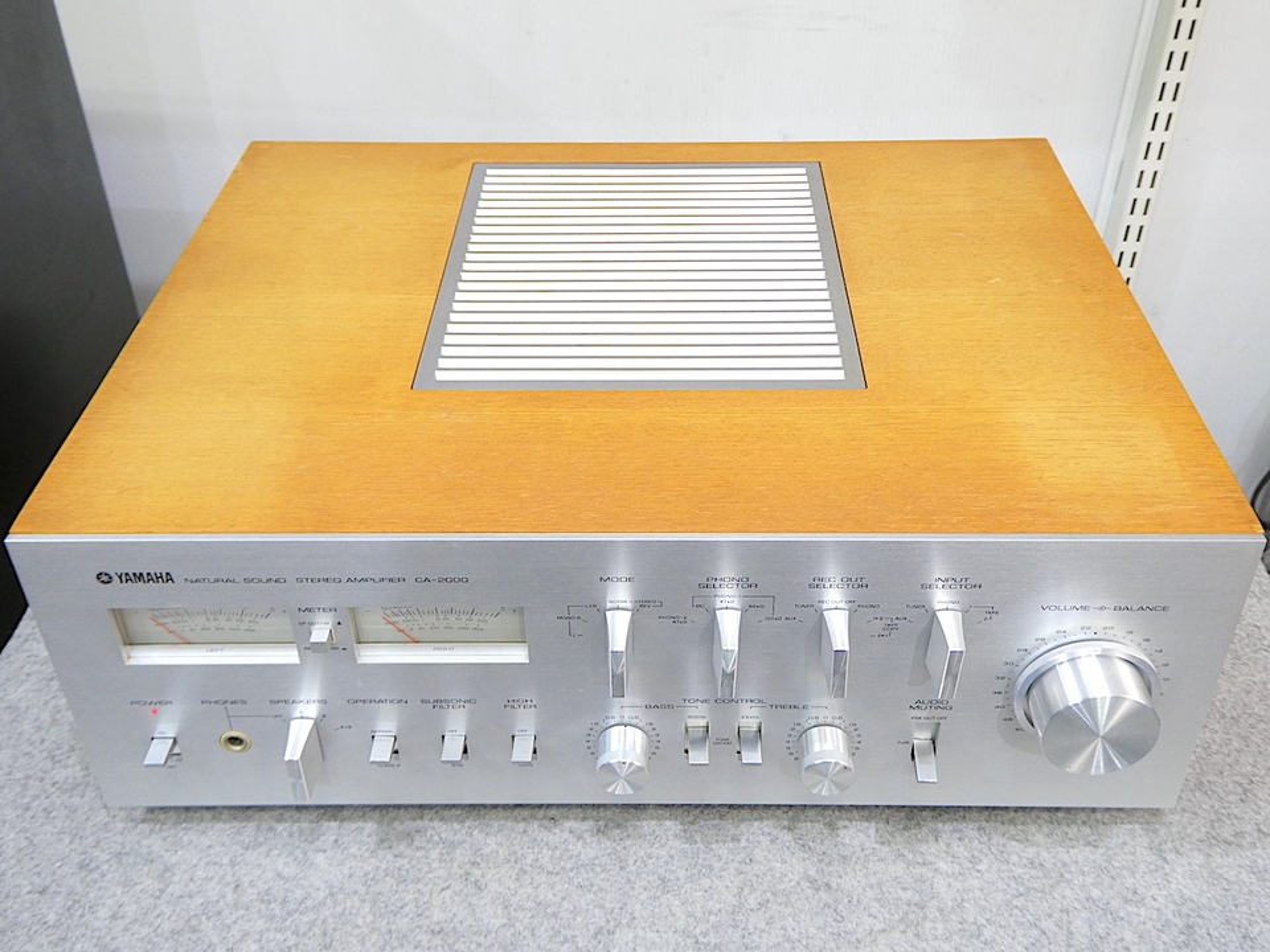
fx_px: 1211
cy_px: 476
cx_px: 635
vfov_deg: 42.9
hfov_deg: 55.4
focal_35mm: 33
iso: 200
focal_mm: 5.8
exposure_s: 1/20
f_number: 3.6
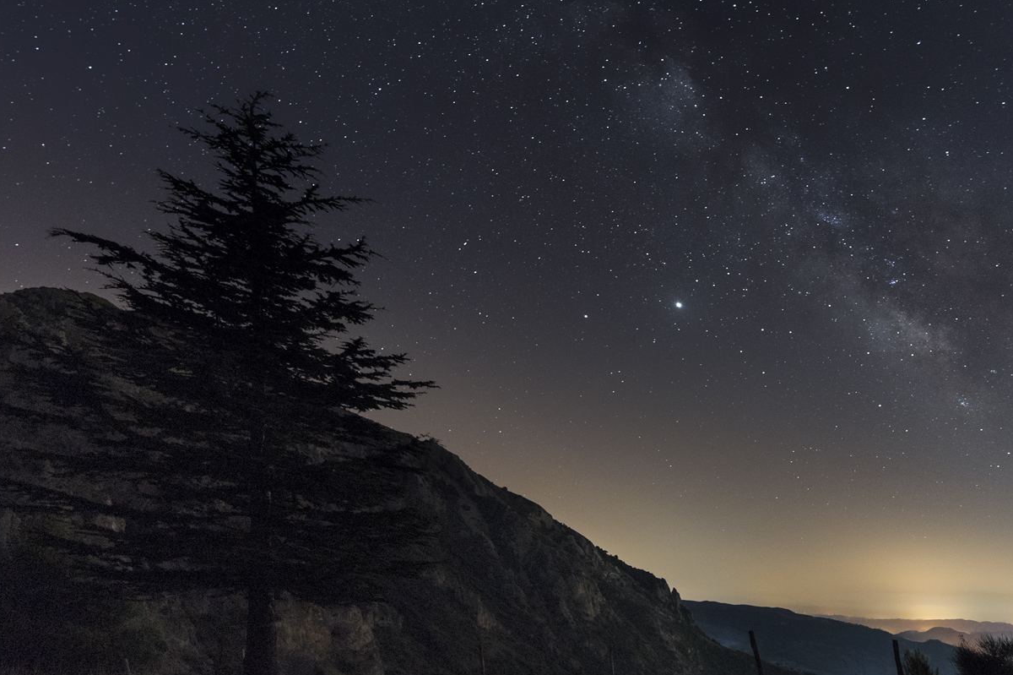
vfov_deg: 59.2
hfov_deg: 79.2
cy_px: 288
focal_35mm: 21
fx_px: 591
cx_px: 656
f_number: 4
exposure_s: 25
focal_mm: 14
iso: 5000
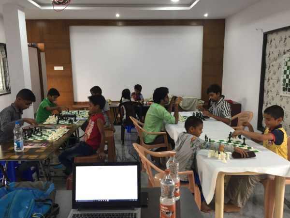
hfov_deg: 61.7
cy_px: 109
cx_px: 145
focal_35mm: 29
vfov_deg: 48.2
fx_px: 243
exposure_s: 1/33
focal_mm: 4.15
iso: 100
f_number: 2.2
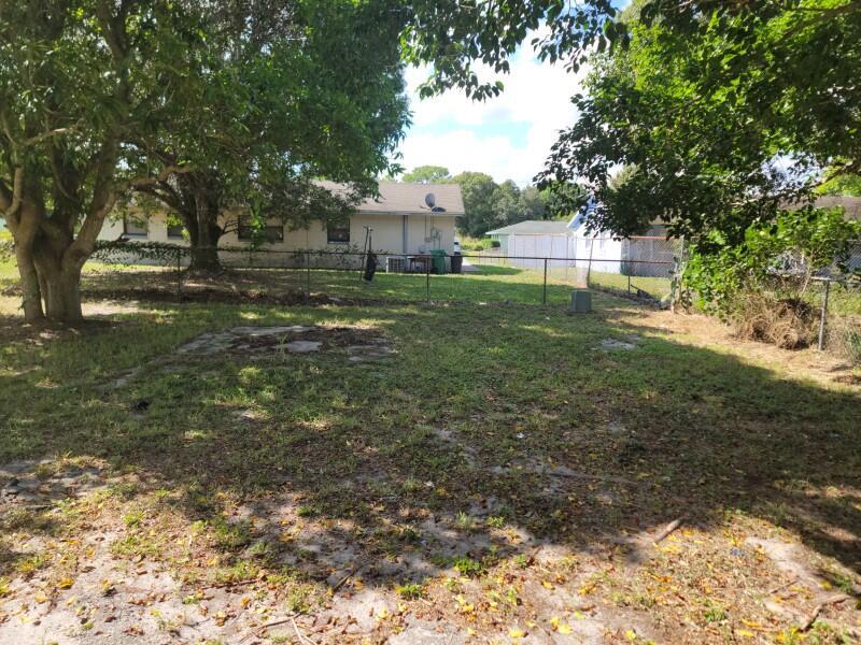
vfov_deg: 54.9
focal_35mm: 25
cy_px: 322
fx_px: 622
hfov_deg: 69.4
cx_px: 430
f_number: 1.8
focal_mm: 7
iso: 20
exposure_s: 1/393
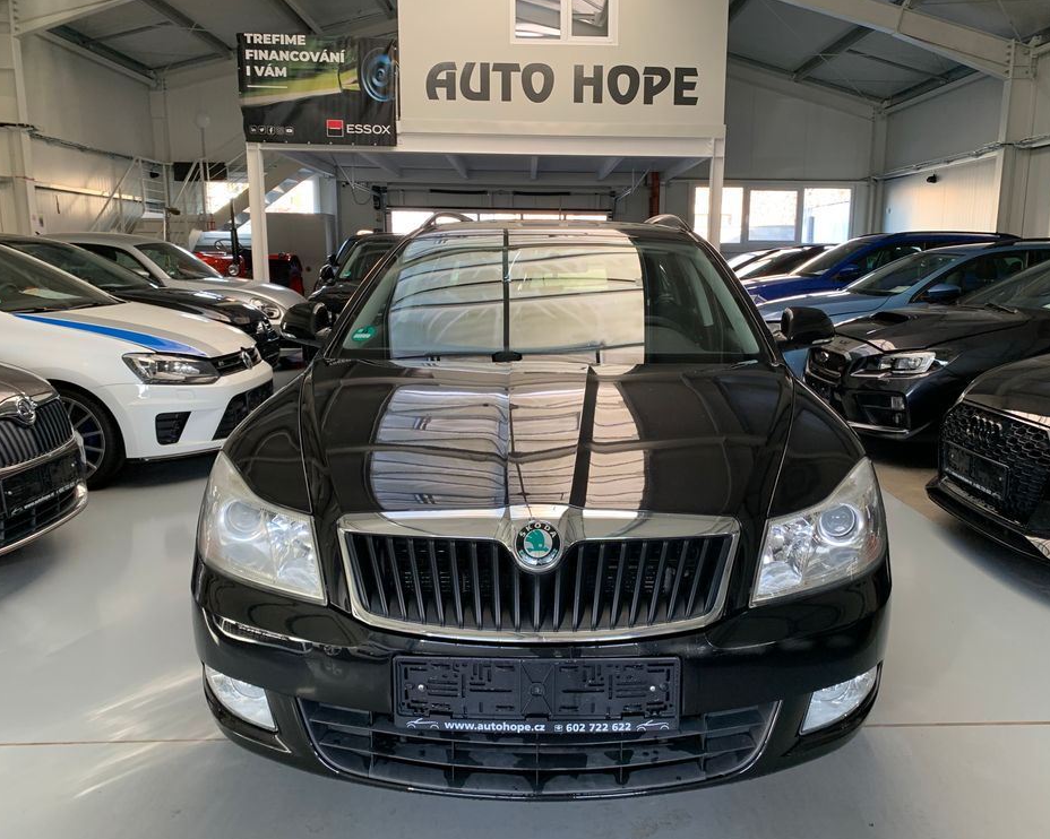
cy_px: 431
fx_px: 870
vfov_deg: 51.5
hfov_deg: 62.1
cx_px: 568
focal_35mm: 28
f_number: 1.8
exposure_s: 1/60
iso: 100
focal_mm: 4.25
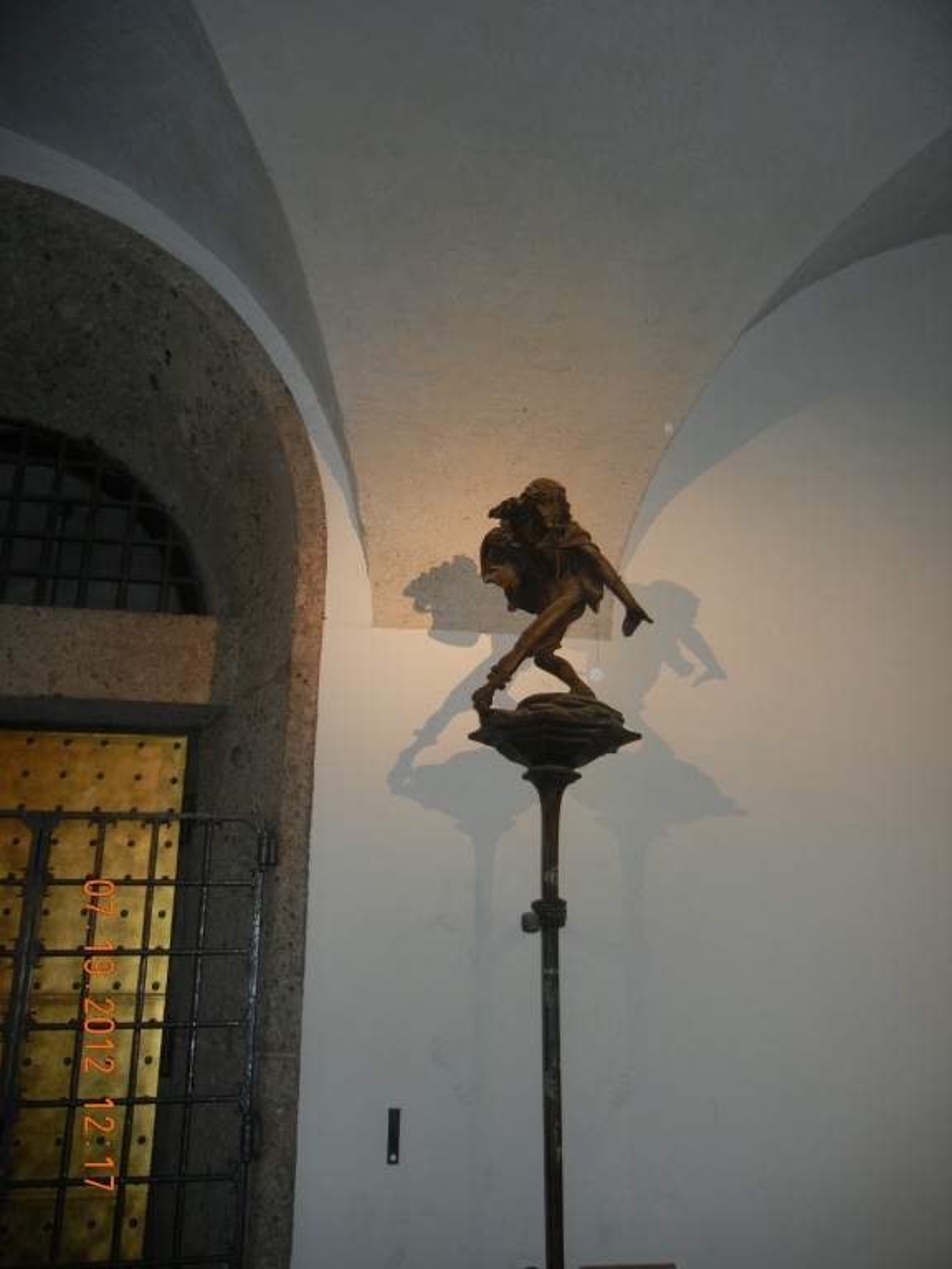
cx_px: 476
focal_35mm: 30
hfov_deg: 46.8
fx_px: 1100
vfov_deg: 60.0
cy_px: 634
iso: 200
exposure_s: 1/30
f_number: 3.5
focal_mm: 5.4
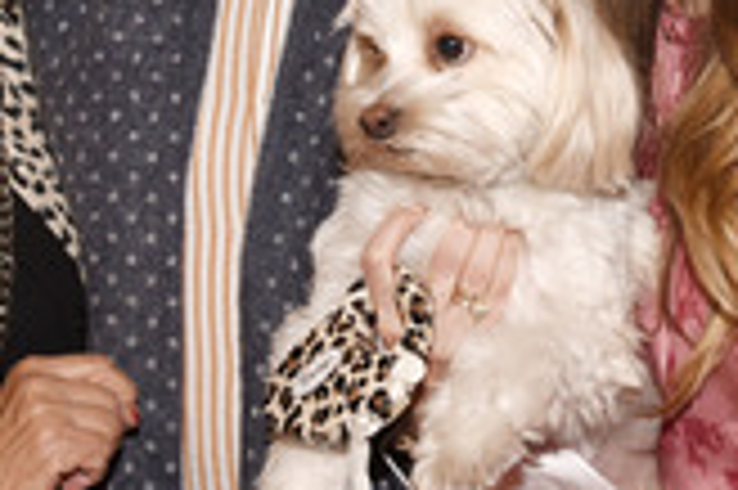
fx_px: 1802
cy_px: 45
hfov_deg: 23.1
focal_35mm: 88
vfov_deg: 15.3
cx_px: 331
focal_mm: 32
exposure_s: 1/60
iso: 800
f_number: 6.3
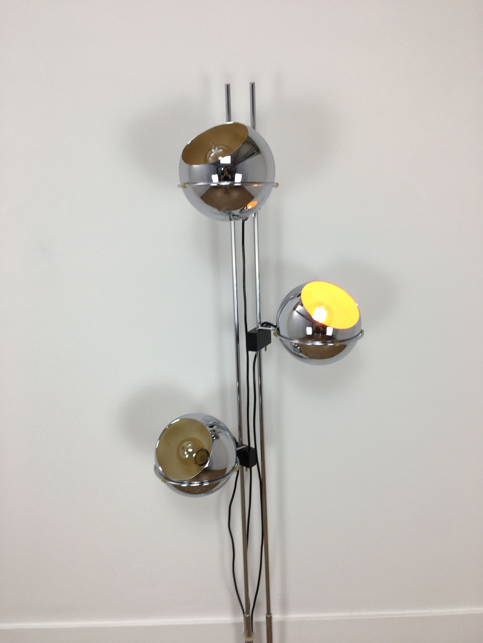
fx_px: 540
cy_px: 322
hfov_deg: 48.2
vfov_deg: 61.7
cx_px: 242
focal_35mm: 29
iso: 32
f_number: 2.2
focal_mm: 4.15
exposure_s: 1/50
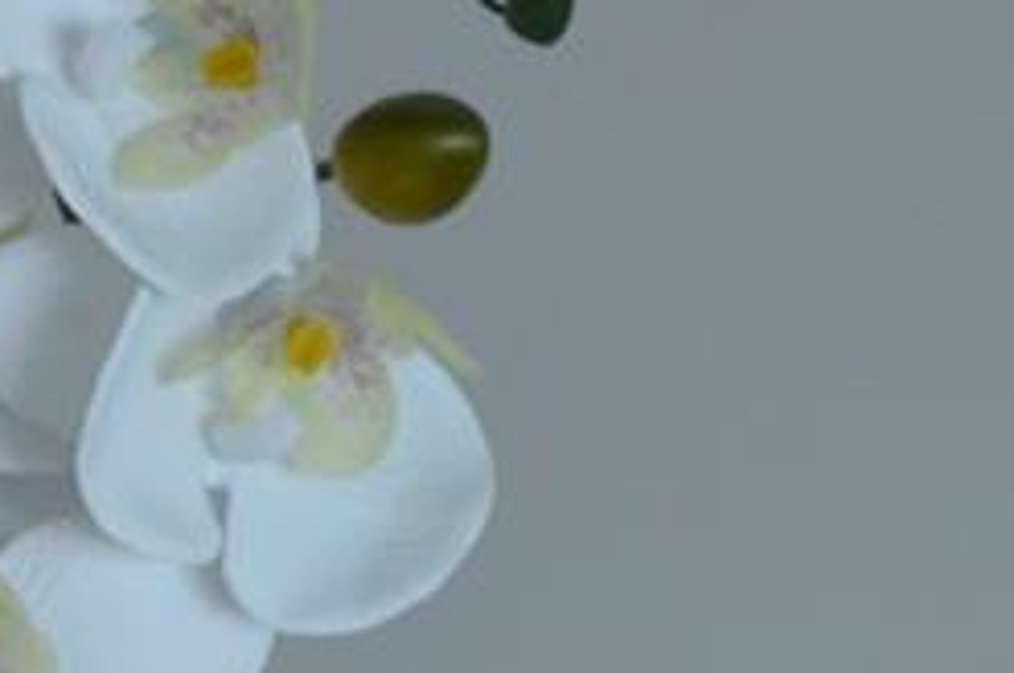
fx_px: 7117
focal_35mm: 253
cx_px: 287
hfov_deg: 8.1
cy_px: 769
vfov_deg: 5.4
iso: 400
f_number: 4
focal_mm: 26
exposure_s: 1/125
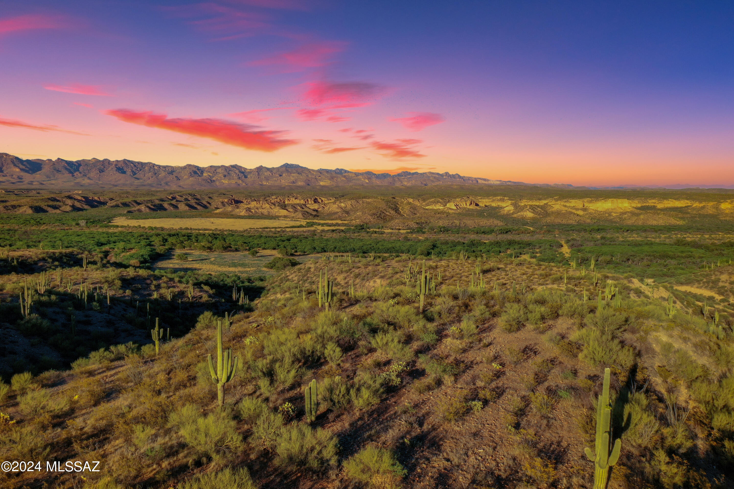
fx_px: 571
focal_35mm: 28
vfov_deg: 46.4
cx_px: 367
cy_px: 244
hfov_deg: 65.5
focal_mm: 10.26
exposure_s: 1/160
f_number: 11
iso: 100
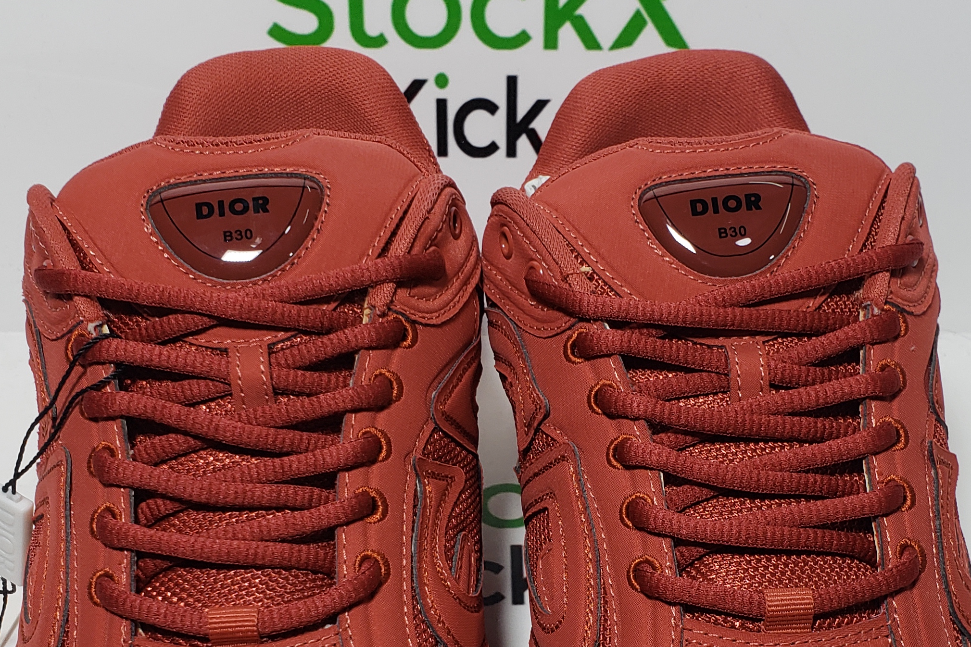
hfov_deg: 36.7
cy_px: 505
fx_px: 1456
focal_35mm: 54
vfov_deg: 24.7
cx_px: 588
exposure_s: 1/179
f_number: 2.4
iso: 50
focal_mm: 4.3
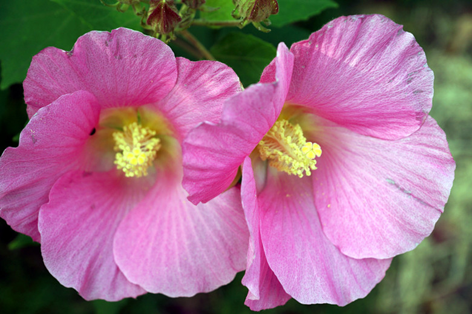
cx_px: 236
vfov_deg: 18.2
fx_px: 983
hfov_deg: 27.0
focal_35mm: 75
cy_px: 157
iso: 100
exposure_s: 1/250
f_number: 4.5
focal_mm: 50
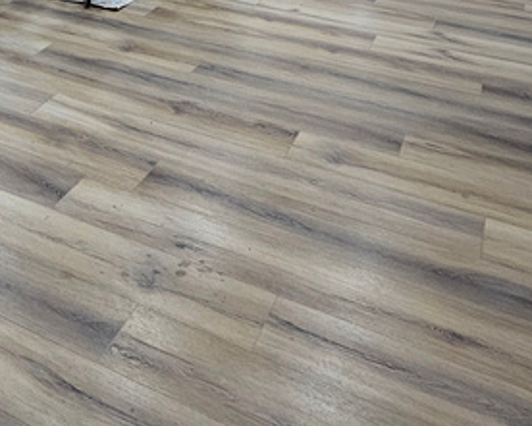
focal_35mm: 47
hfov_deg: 36.3
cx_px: 25
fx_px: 740
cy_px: -193
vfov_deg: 25.3
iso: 160
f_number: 2.2
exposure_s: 1/60
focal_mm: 2.2
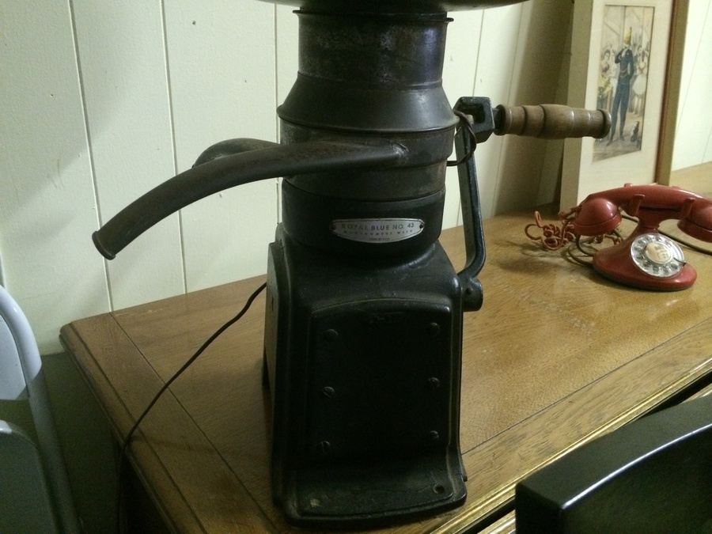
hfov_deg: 60.0
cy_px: 267
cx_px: 356
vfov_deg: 46.8
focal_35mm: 30
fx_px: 617
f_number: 2.2
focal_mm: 4.12
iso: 500
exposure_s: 1/15
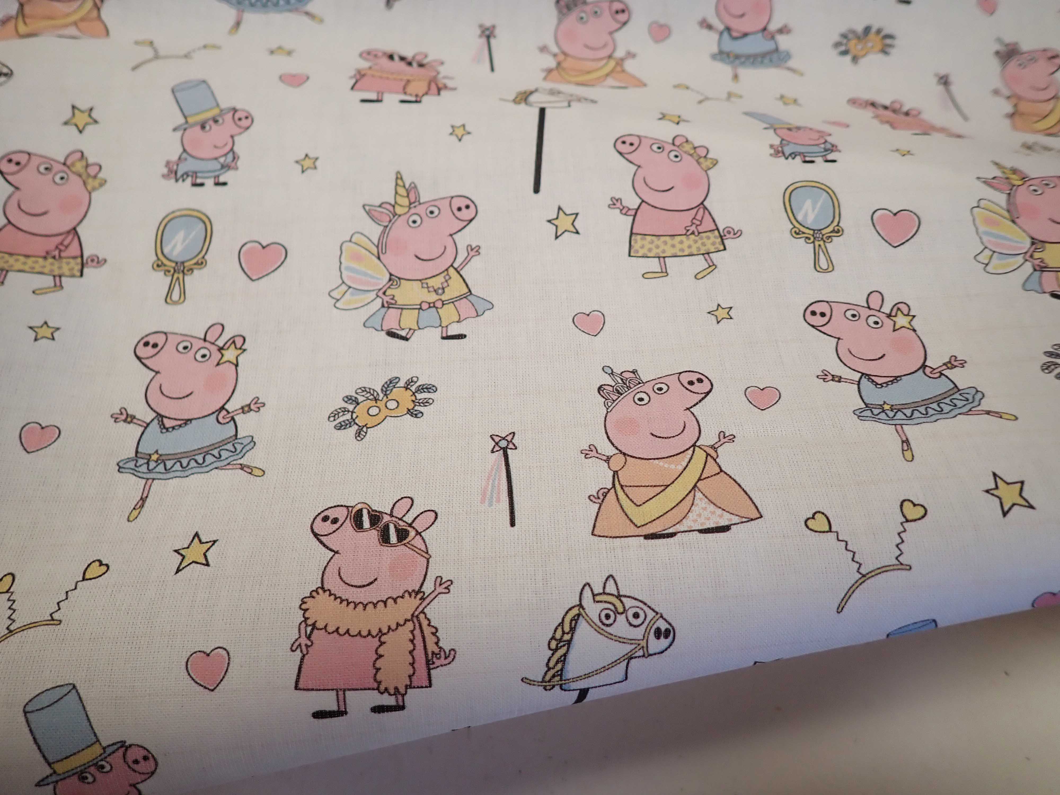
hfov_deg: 69.4
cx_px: 530
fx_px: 766
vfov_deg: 54.9
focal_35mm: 25
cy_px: 398
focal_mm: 4.5
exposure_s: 1/125
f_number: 2
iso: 100
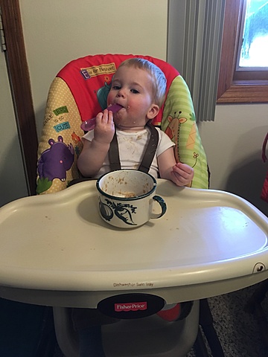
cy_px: 178
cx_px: 134
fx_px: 299
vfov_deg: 61.7
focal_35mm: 29
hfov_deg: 48.2
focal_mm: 4.15
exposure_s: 1/30
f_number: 2.2
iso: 125
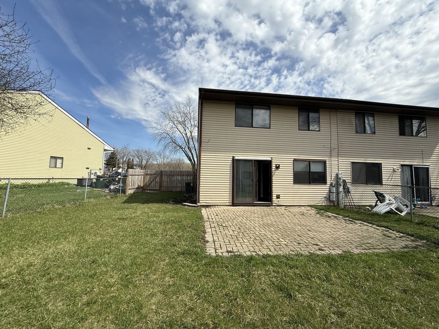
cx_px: 220
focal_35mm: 14
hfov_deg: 102.1
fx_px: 178
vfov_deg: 85.7
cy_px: 164
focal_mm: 2.22
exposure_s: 1/2237
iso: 50
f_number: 2.2
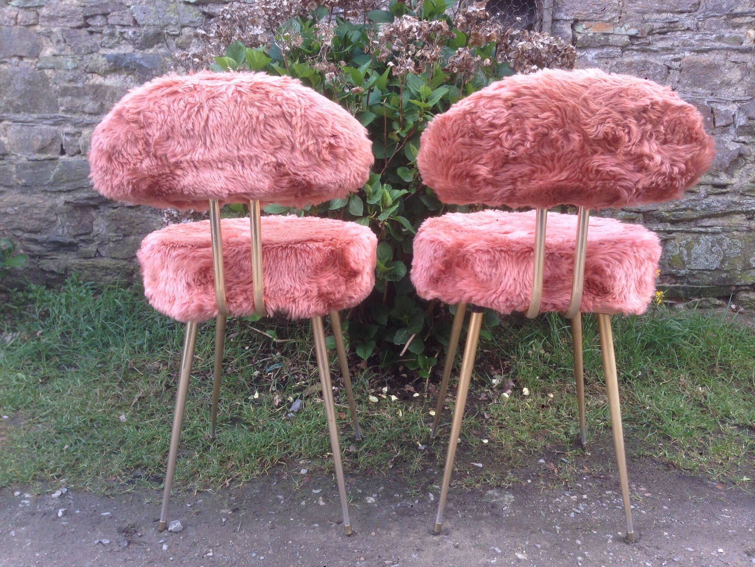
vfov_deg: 42.9
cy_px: 284
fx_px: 720
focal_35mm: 33
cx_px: 378
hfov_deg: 55.4
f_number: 2.4
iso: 50
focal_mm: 4.12
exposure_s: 1/120
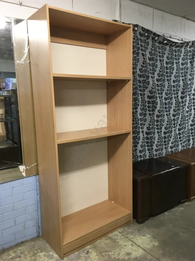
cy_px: 130
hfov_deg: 48.2
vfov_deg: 61.7
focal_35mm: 29
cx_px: 98
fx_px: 218
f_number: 2.2
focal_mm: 4.15
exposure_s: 1/33
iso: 64
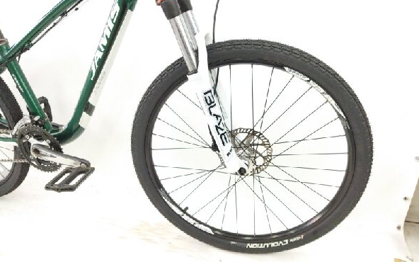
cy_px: 128
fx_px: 331
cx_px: 209
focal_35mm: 29
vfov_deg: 43.1
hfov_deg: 64.6
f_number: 1.79
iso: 747
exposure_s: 1/300
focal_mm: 4.71
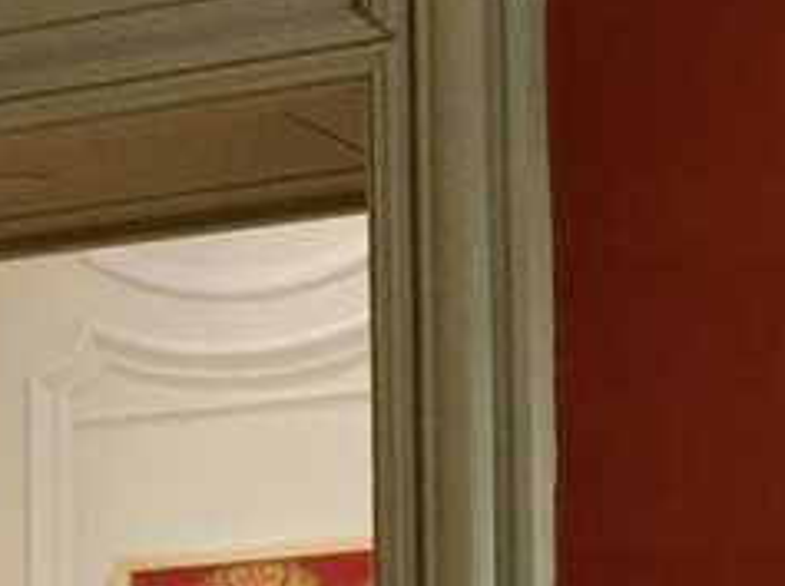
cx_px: -1729
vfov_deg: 8.9
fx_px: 3532
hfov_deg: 9.4
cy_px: 1215
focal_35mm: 156
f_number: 5
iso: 1600
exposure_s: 1/4
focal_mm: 24
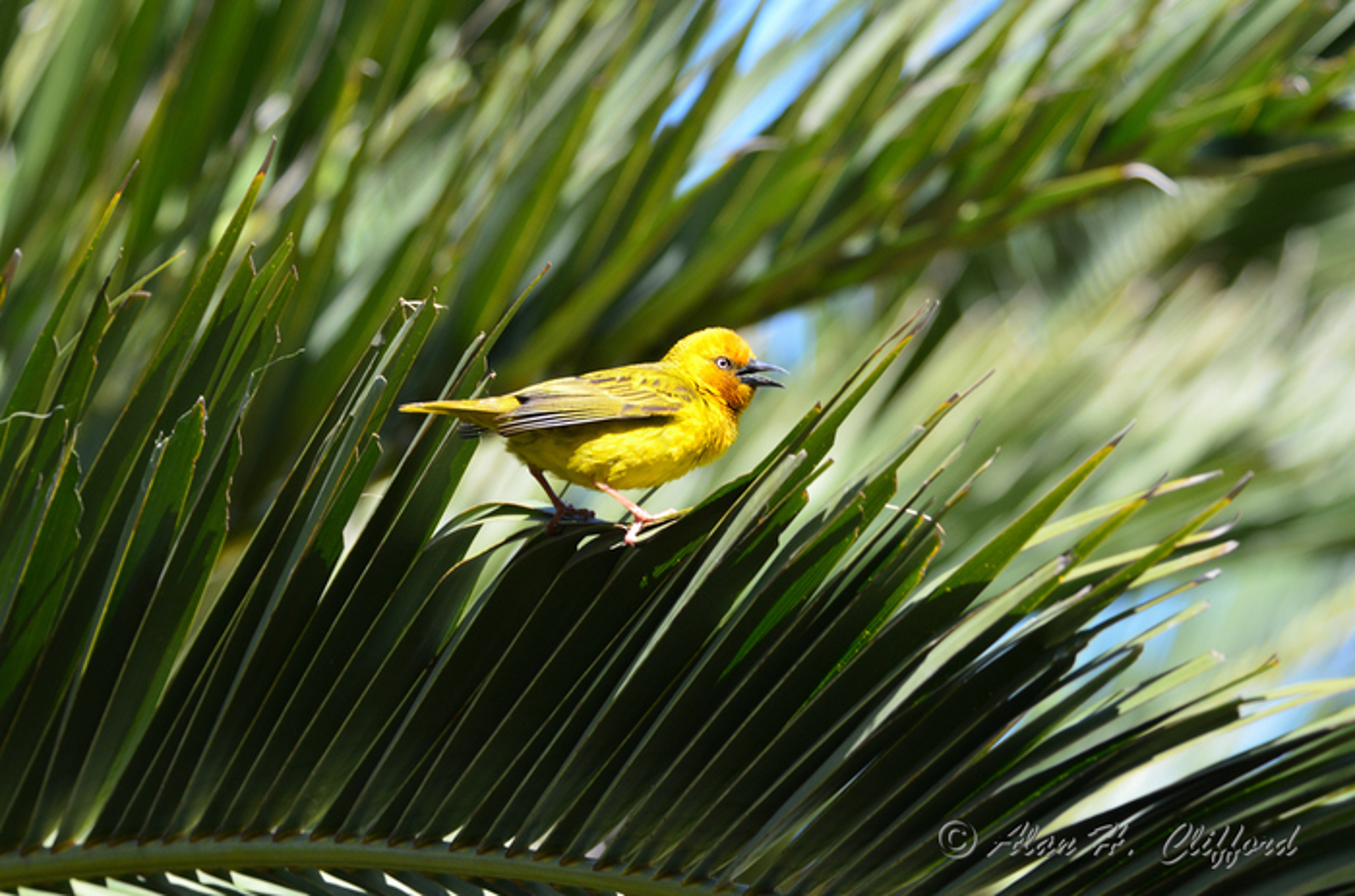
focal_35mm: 262
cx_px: 678
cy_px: 448
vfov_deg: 5.2
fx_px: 9856
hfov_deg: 7.9
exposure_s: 1/250
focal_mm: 175
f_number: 5.6
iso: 200
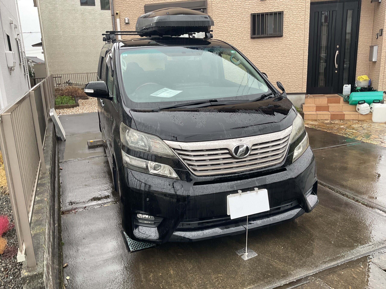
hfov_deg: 61.7
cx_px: 193
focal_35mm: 29
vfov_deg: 48.2
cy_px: 144
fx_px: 323
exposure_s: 1/60
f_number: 1.8
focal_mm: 3
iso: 64
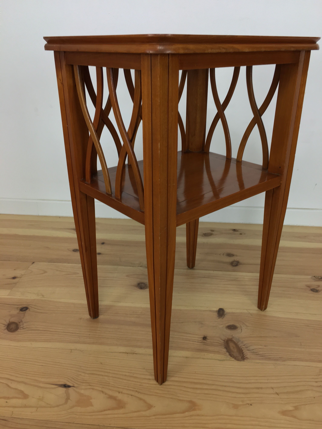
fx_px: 360
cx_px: 161
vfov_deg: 61.7
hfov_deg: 48.2
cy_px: 214
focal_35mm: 29
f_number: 2.2
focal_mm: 4.15
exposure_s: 1/33
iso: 40
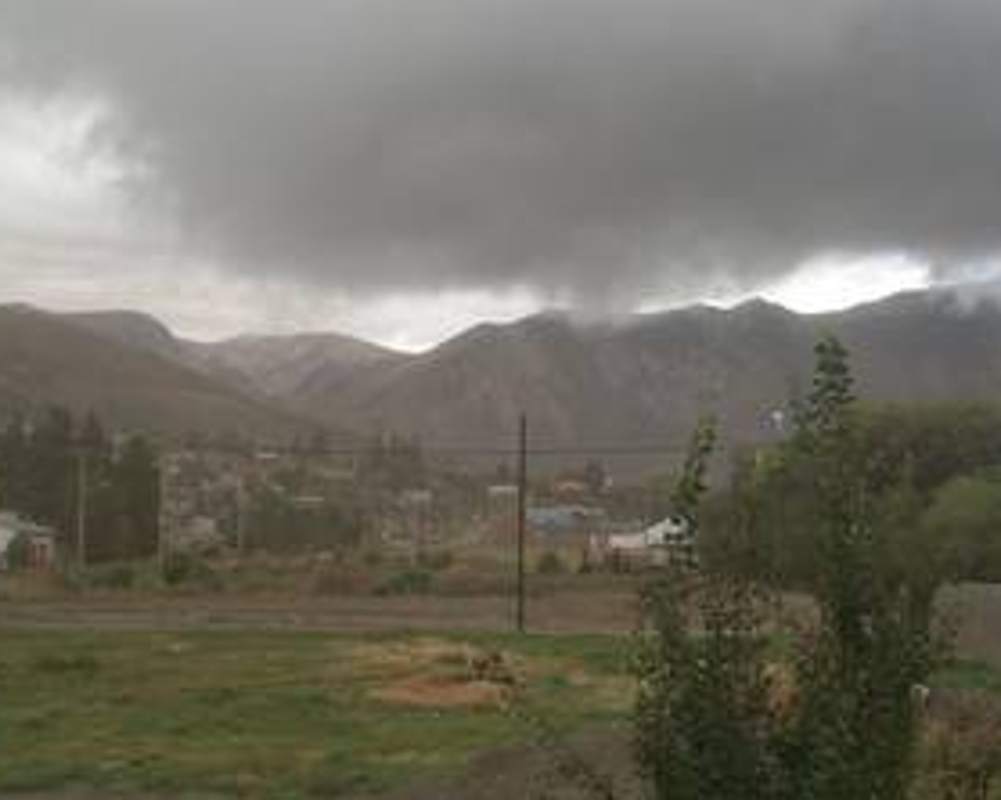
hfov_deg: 31.7
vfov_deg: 25.7
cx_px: 670
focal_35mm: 59
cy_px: 306
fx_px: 1747
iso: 80
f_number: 3.2
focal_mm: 7.1
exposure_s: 1/320
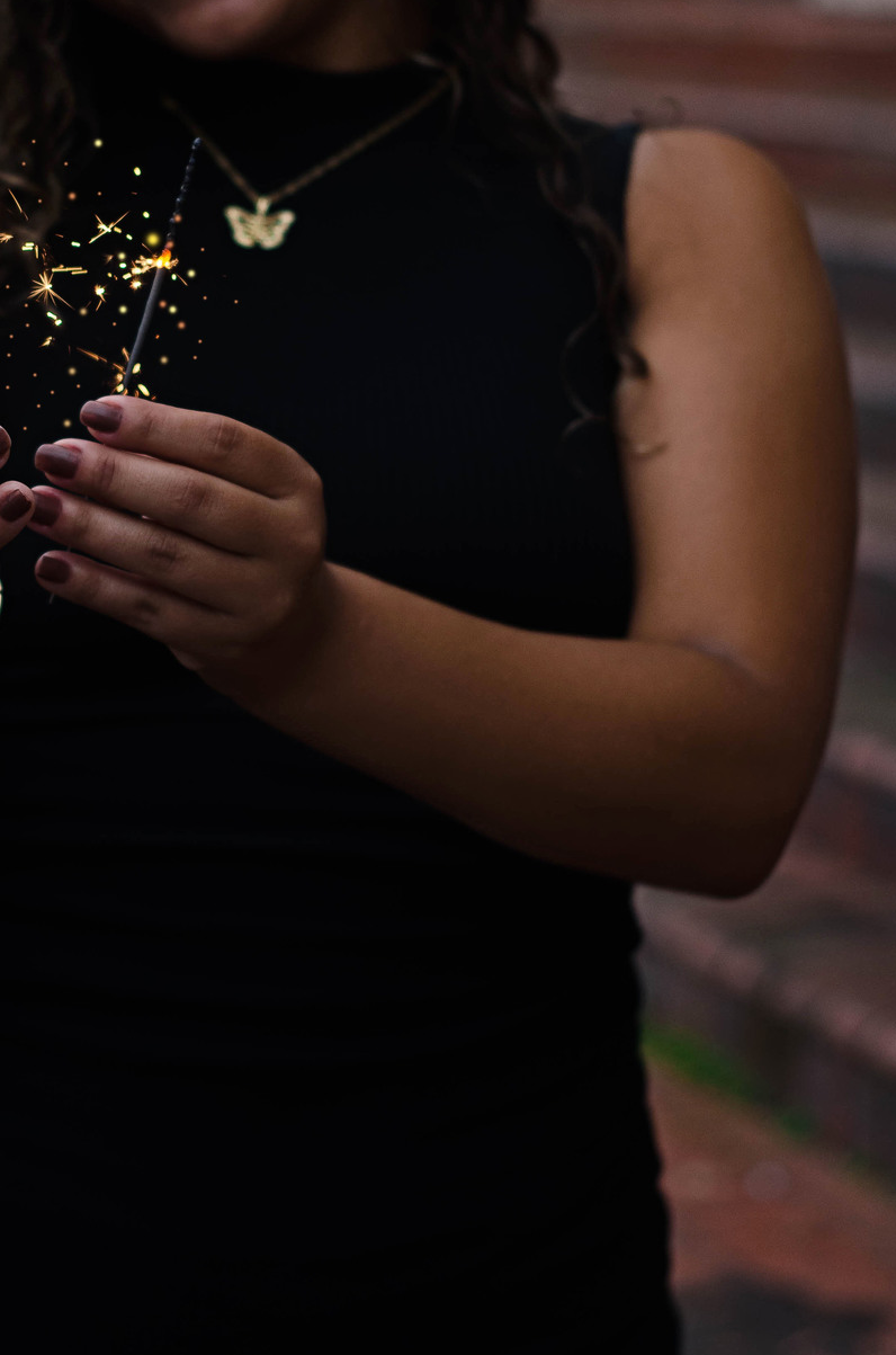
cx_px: 243
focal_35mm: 113
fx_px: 4240
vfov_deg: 18.0
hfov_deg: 12.0
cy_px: 347
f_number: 3.2
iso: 100
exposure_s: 1/800
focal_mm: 50
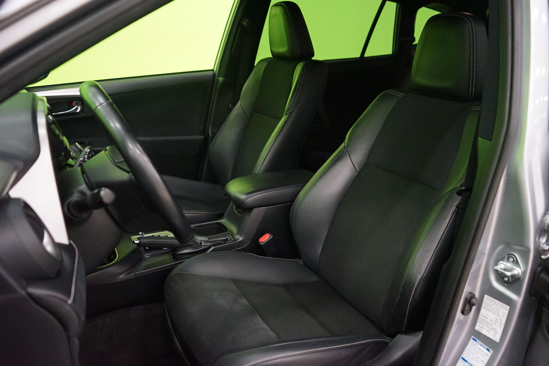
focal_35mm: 28
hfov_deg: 65.5
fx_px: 427
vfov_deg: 46.4
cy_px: 183
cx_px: 274
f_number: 3.5
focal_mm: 28
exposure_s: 1/40
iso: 6400
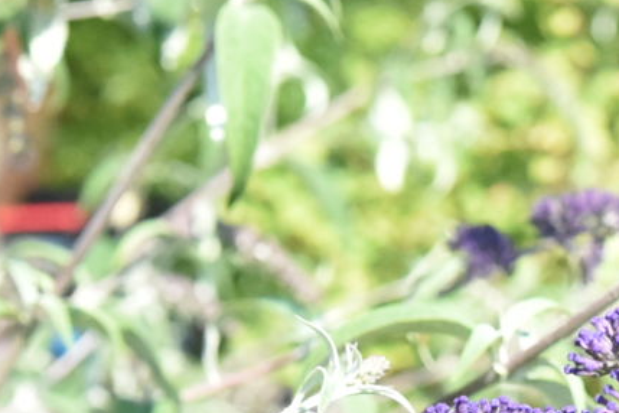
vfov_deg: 7.3
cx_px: 783
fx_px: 3232
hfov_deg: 10.7
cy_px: 78
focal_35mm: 188
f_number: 5.6
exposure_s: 1/4000
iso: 4000
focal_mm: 31
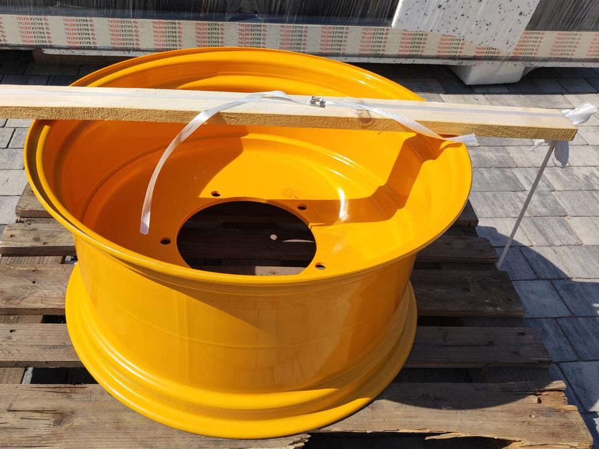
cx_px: 265
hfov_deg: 56.7
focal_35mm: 32
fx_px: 554
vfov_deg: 44.0
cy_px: 268
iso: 50
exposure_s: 1/940
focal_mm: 4.7
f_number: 1.79
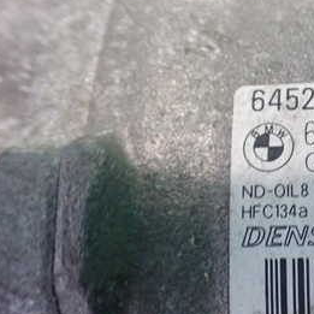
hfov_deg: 25.8
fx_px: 626
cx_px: 354
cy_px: 197
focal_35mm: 61
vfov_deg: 28.1
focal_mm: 5.4
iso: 800
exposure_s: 1/40
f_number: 2.3
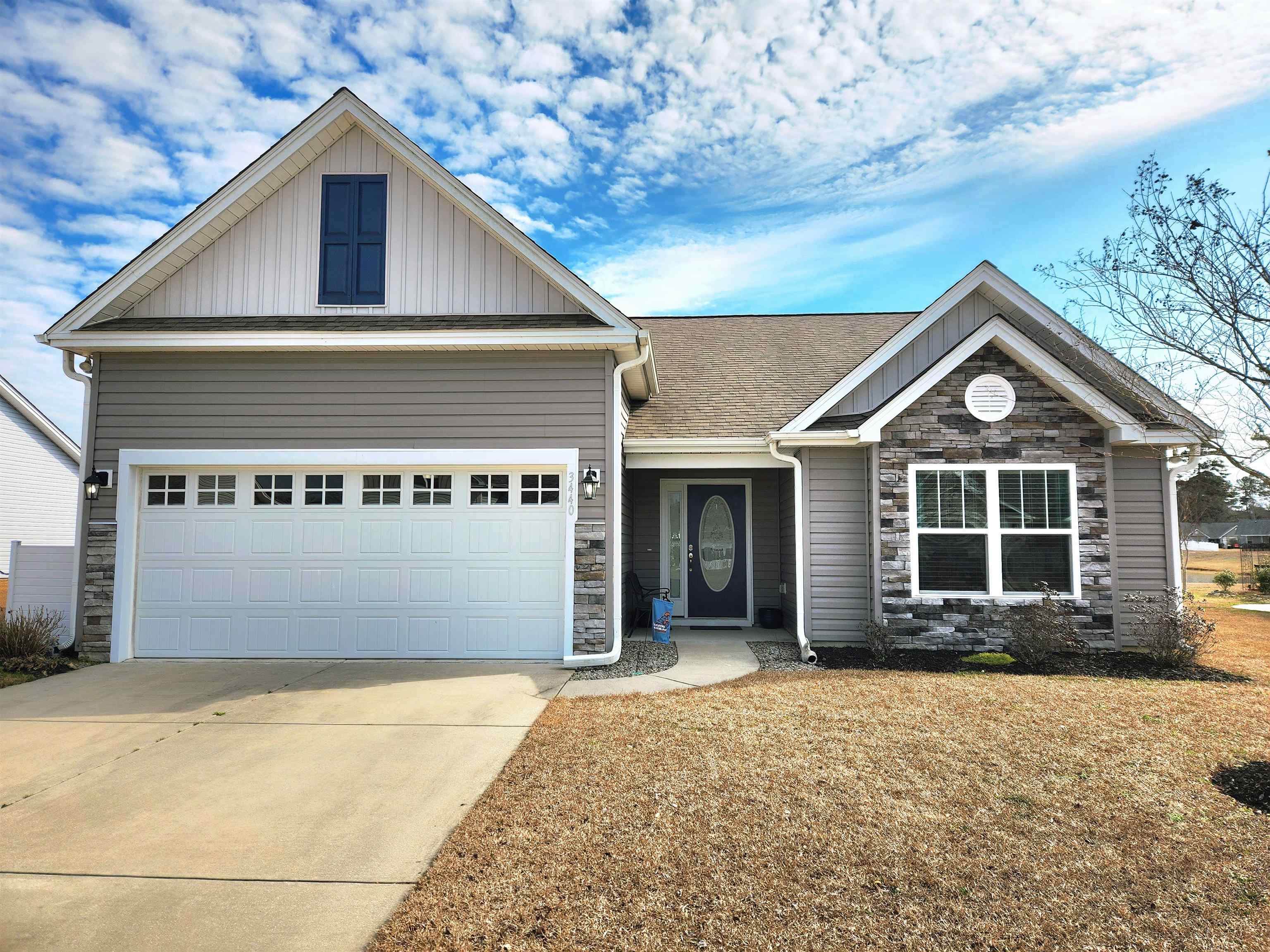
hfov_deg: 73.9
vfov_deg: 58.9
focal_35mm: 23
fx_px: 844
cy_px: 476
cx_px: 635
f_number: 1.8
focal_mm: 5.4
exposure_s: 1/3333
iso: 20
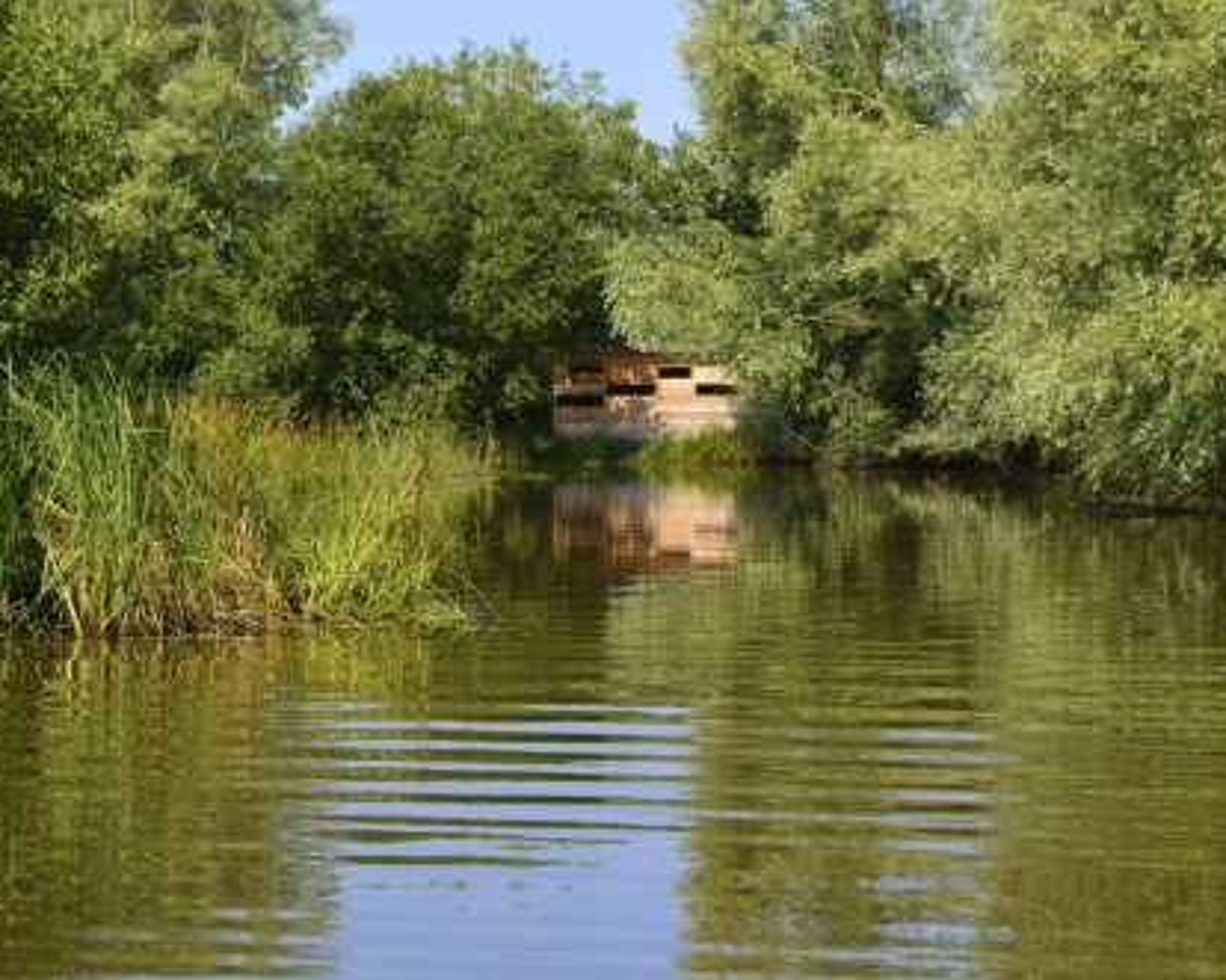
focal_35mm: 94
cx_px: 672
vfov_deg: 16.4
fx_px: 3394
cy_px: 490
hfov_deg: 20.5
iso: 400
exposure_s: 1/400
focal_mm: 55
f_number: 11
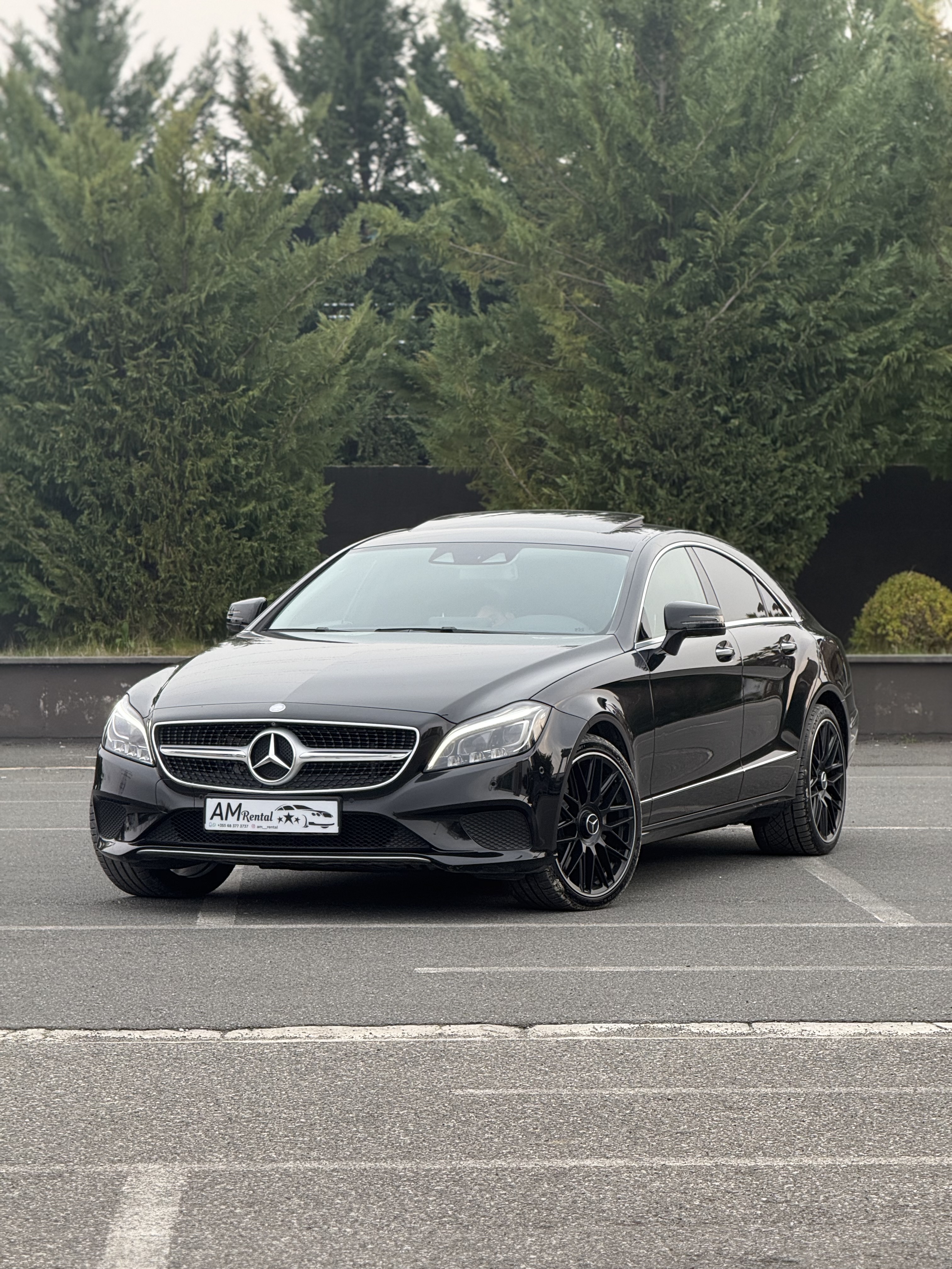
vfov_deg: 16.4
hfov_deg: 12.3
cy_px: 634
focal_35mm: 120
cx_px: 476
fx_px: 4400
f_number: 2.8
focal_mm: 15.66
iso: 64
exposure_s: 1/385
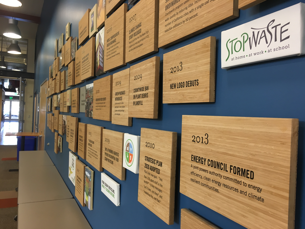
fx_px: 256
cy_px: 114
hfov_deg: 61.7
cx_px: 152
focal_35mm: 29
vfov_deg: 48.2
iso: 50
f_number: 2.2
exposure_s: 1/30
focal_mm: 4.15
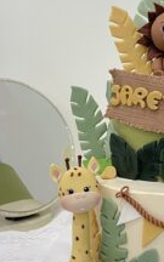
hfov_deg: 18.5
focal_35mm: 68
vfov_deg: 30.2
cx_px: 174
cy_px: 116
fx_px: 486
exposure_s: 1/50
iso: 80
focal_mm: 5.1
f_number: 1.6
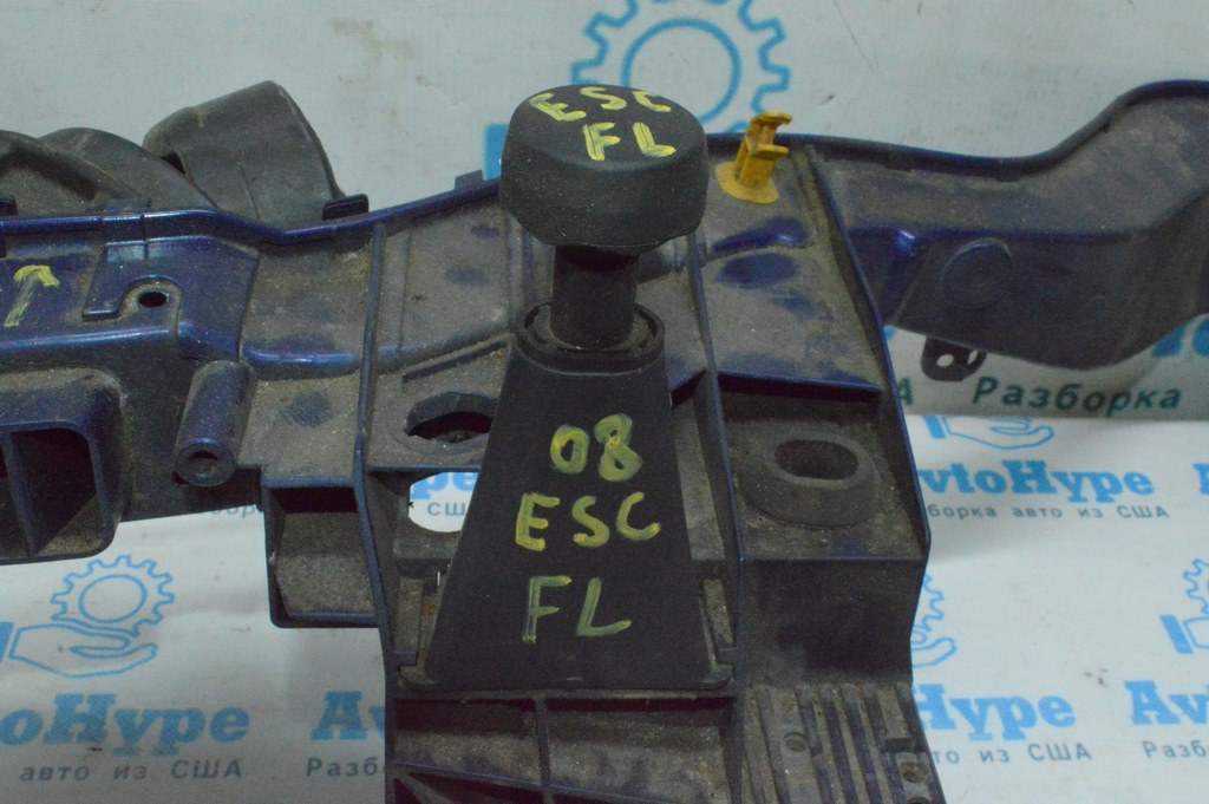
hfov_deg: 46.4
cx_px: 604
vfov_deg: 31.8
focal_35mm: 42
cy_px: 402
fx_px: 1409
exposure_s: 1/80
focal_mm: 28
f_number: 29
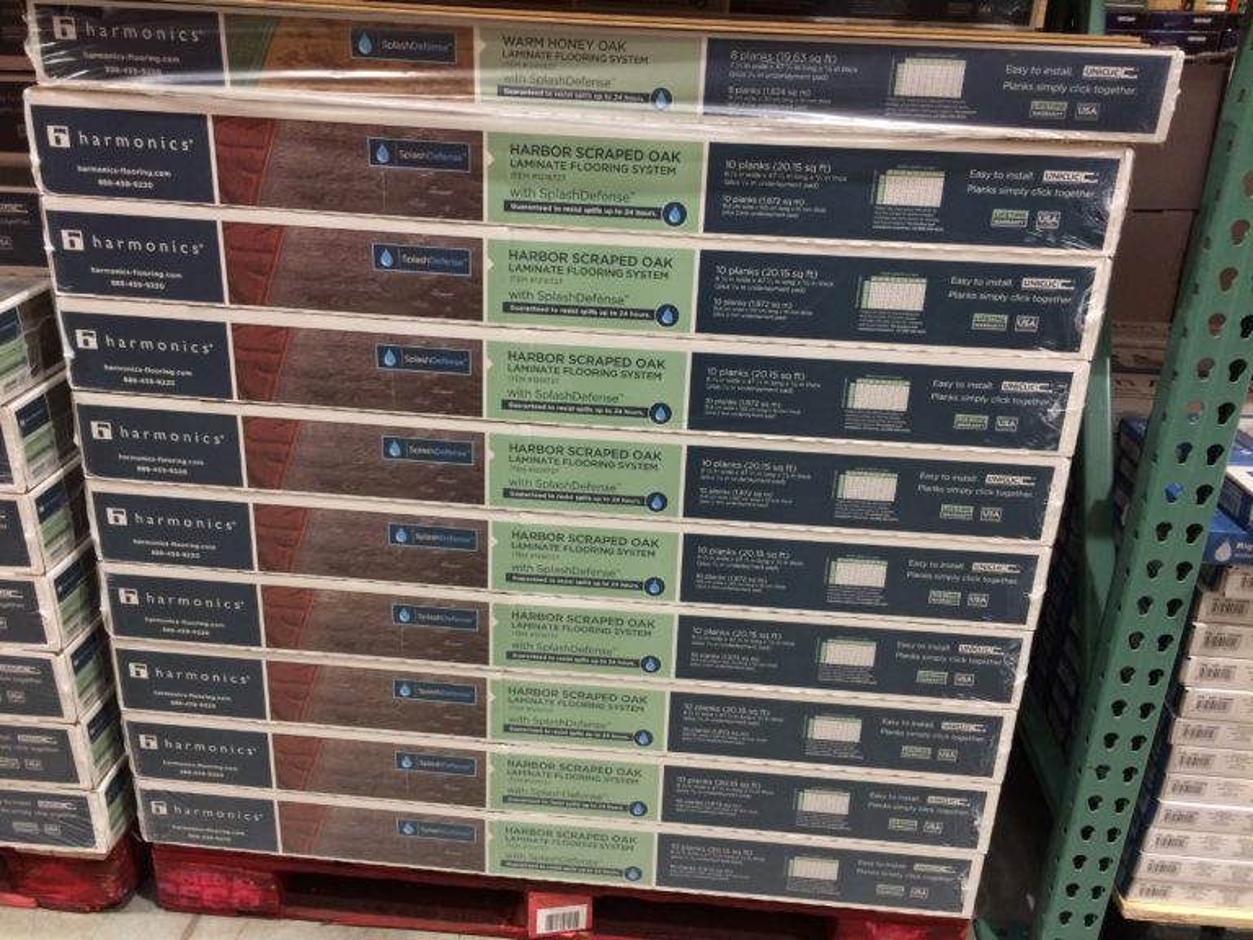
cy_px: 470
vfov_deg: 48.2
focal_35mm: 29
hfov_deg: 61.7
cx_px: 626
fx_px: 1050
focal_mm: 4.15
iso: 125
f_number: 2.2
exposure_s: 1/30
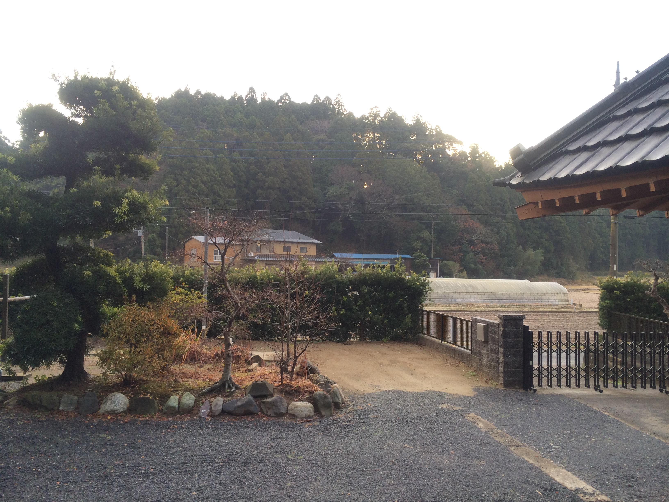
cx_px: 334
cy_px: 251
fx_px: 580
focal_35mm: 30
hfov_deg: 60.0
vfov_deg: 46.8
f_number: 2.2
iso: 50
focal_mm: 4.12
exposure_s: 1/60
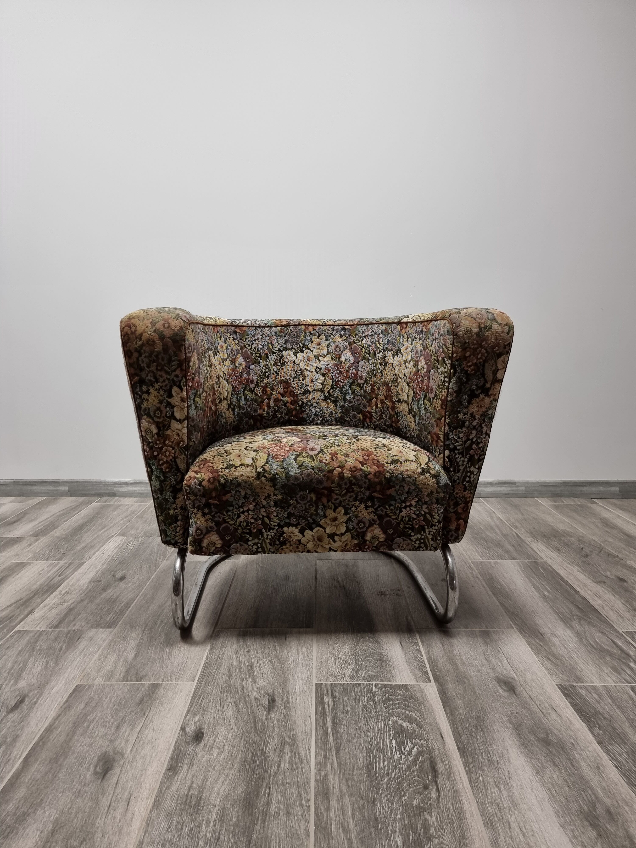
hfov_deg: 56.8
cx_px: 318
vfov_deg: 71.6
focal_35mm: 24
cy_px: 424
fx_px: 588
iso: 160
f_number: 1.8
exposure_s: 1/50
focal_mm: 6.7
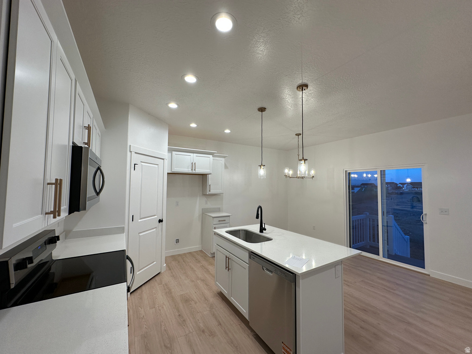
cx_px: 236
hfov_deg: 102.1
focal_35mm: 14
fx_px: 191
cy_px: 177
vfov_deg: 85.7
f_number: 2.2
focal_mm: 2.22
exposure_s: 1/120
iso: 100
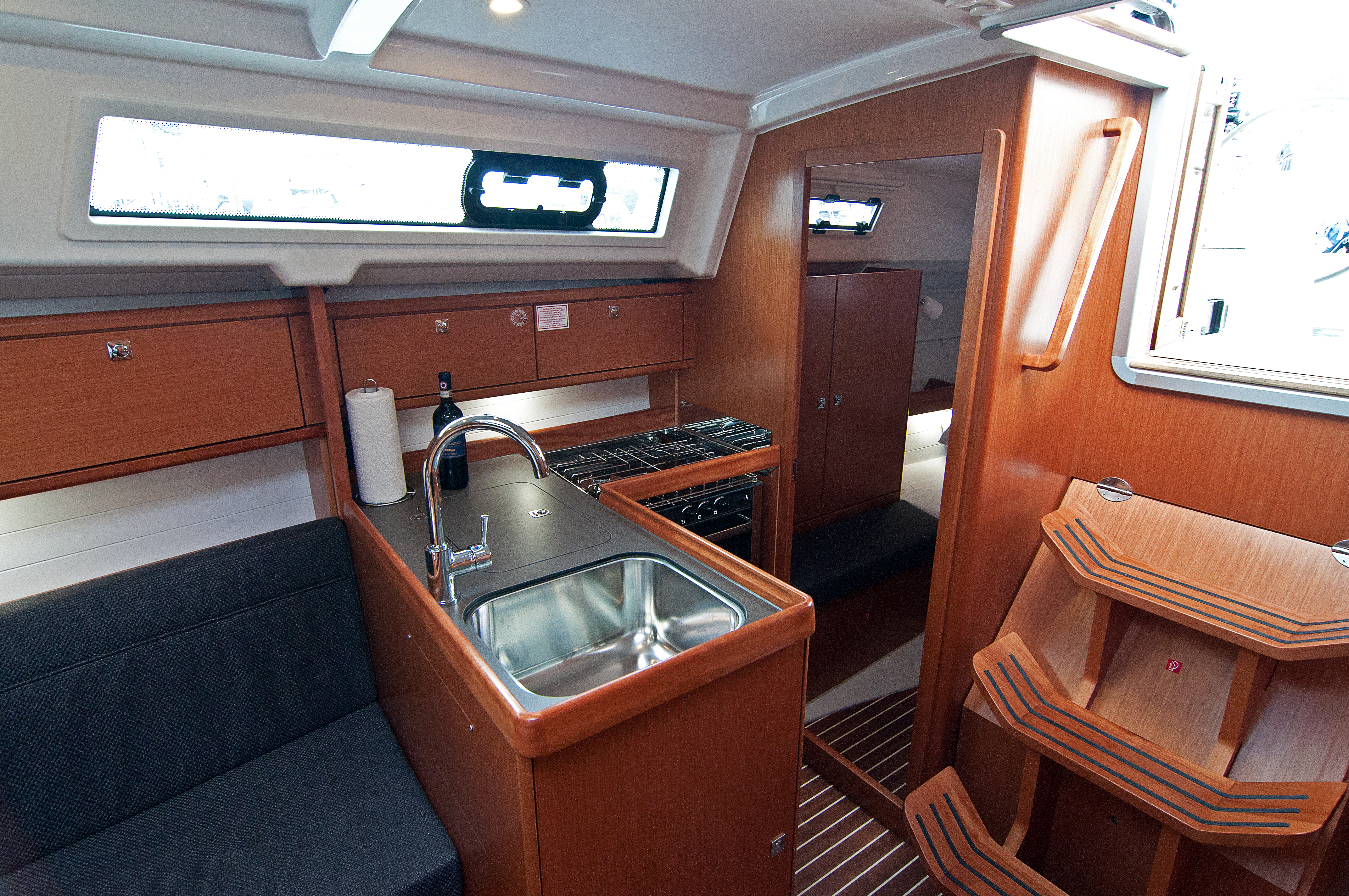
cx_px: 674
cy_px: 448
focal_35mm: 18
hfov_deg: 90.1
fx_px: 674
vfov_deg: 67.2
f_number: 5.6
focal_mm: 12
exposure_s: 1/80
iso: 1000
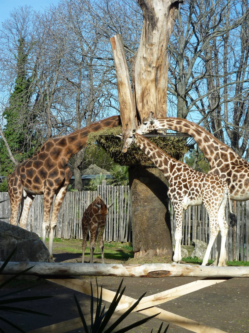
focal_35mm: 83
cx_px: 124
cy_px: 166
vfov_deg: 23.6
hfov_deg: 17.8
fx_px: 796
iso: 80
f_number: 4.2
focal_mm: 13.7
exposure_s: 1/400
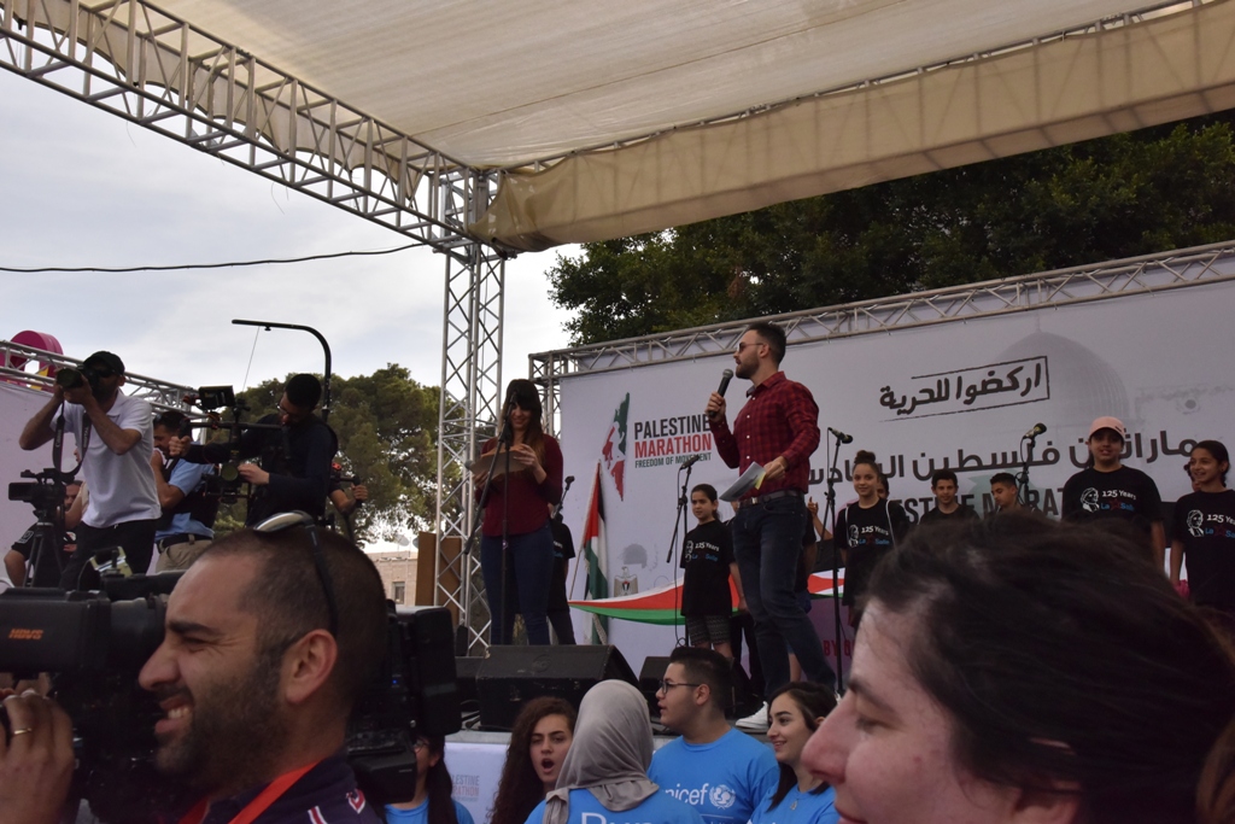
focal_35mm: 38
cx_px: 618
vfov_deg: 35.1
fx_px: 1304
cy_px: 412
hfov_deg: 50.7
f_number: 18
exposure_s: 1/1250
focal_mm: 38
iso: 2500
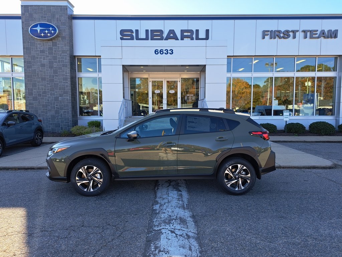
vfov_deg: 56.8
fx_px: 237
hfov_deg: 71.6
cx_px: 171
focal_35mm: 24
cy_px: 128
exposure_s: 1/351
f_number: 1.8
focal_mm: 5.23
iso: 50
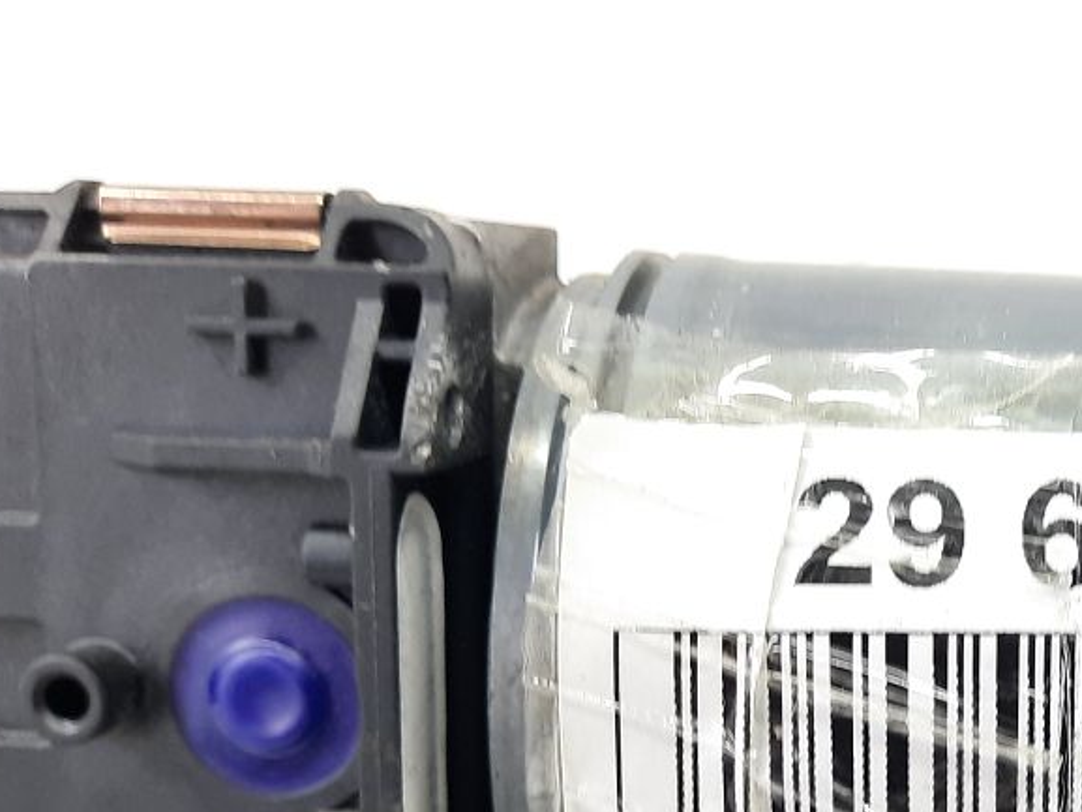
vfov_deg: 27.1
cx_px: 949
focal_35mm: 52
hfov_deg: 35.0
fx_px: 1626
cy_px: 726
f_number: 2
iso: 100
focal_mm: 4.6
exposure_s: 1/50
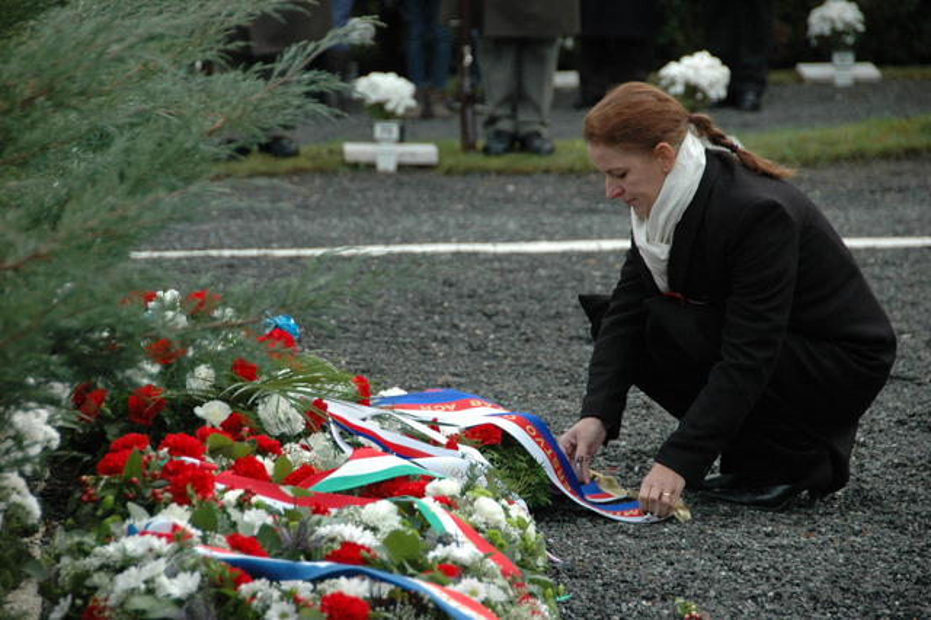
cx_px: 466
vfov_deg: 6.8
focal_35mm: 202
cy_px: 310
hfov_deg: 10.2
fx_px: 5234
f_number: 5.6
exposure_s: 1/320
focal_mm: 135
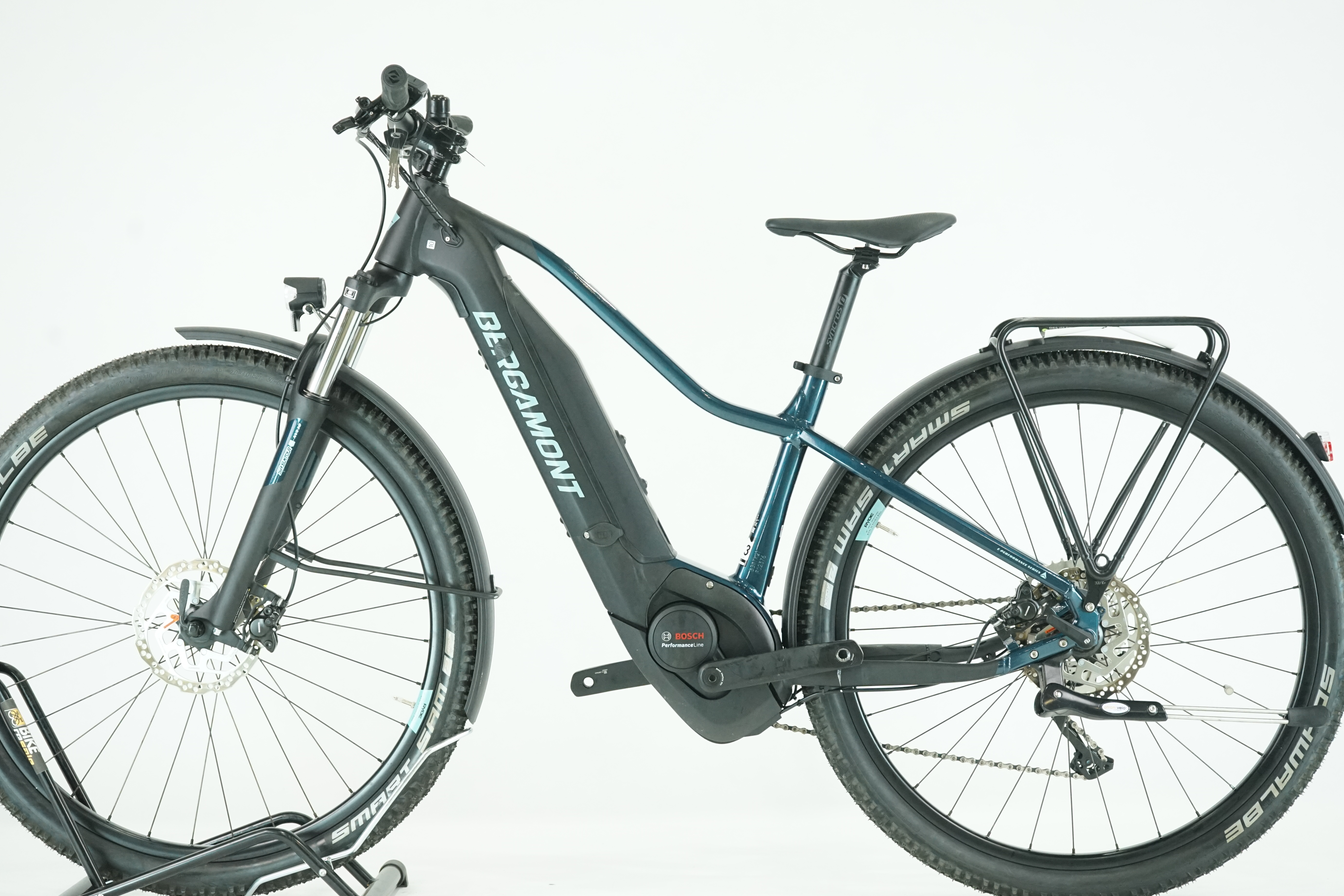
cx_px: 646
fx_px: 2426
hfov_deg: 31.0
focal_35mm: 65
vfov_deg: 20.9
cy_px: 457
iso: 3200
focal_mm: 60
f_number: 6.3
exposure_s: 1/200
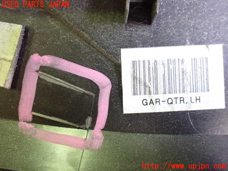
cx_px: 114
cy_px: 86
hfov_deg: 60.0
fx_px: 198
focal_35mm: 30
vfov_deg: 46.8
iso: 800
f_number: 2.3
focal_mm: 5.4
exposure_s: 1/40
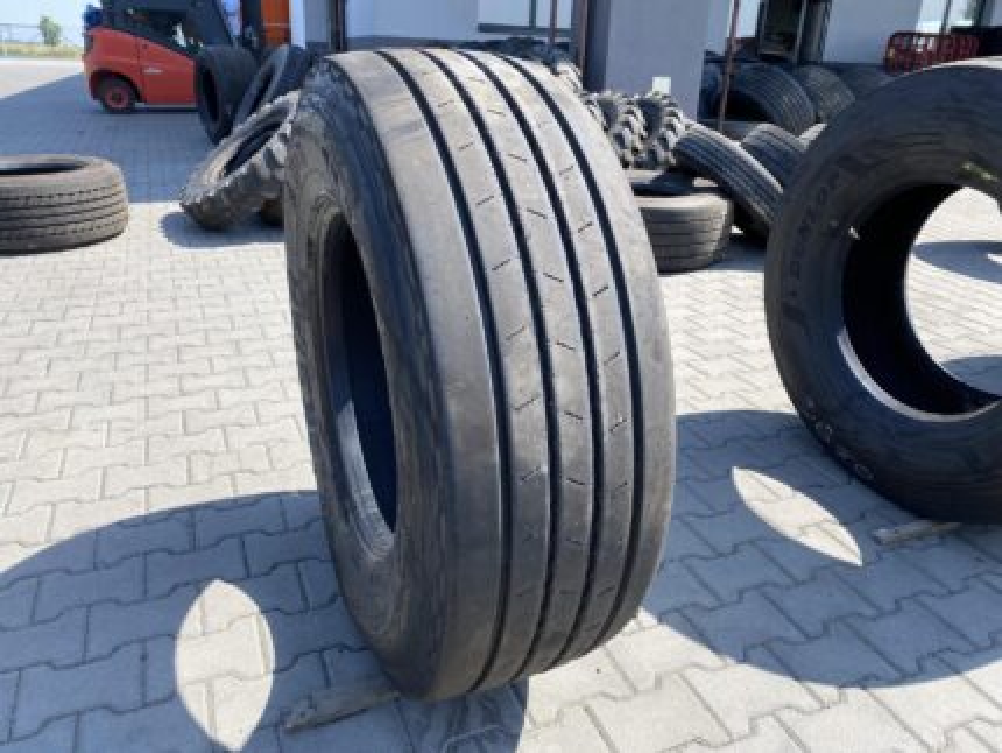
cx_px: 501
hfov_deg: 67.3
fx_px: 753
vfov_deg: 53.1
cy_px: 376
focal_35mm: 26
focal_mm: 4.25
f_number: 1.8
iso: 32
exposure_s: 1/1114
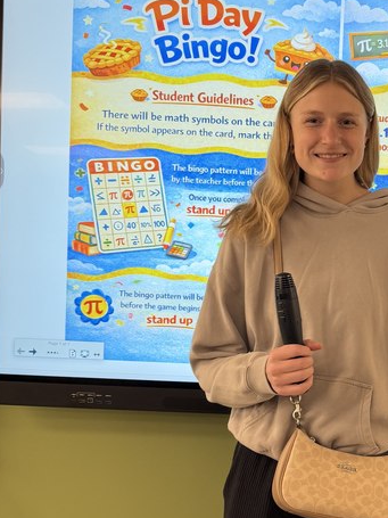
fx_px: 807
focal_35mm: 54
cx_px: 356
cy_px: 331
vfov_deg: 35.3
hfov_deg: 26.1
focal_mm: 6.76
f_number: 1.78
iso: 100
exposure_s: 1/120
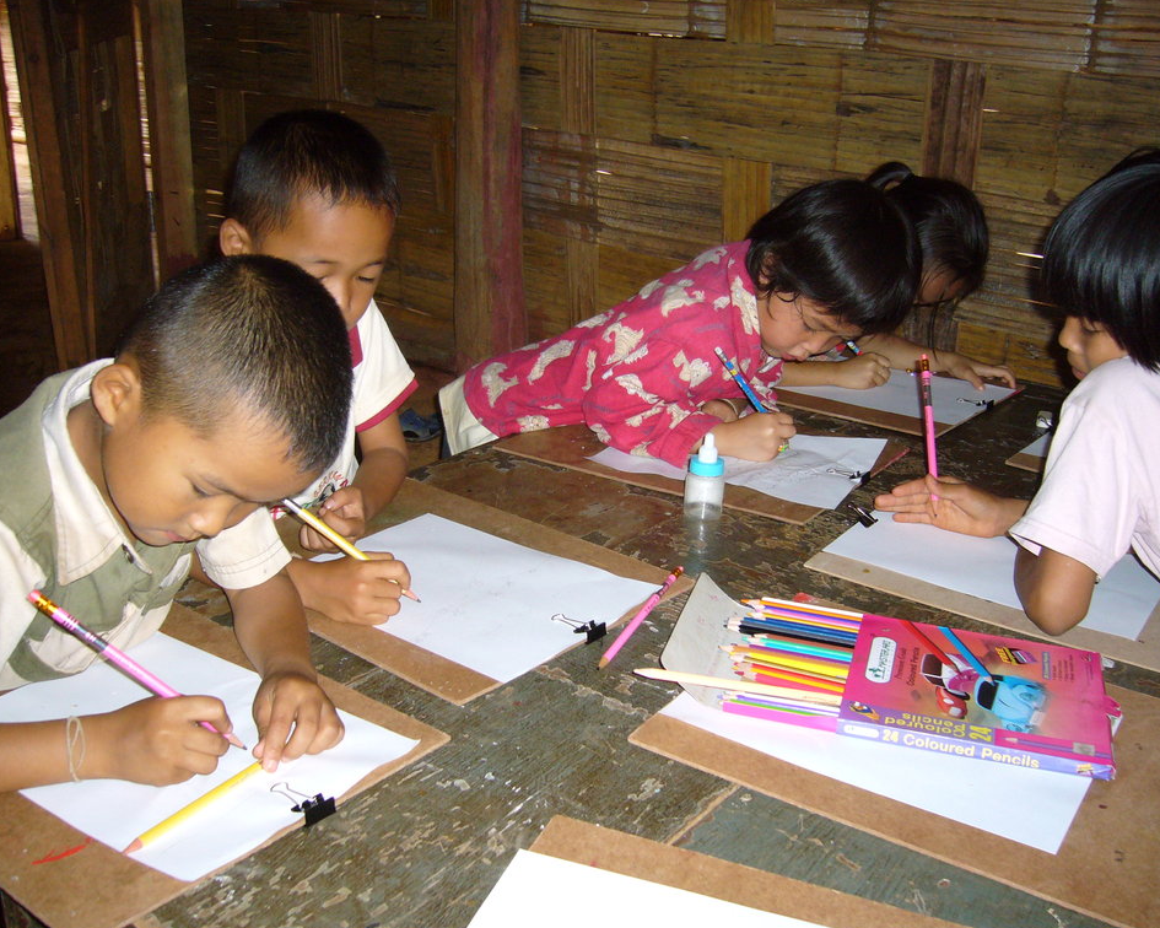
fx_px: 1270
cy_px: 465
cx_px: 561
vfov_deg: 40.1
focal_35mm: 37
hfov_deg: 49.1
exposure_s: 1/30
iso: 160
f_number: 2.8
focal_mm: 5.8
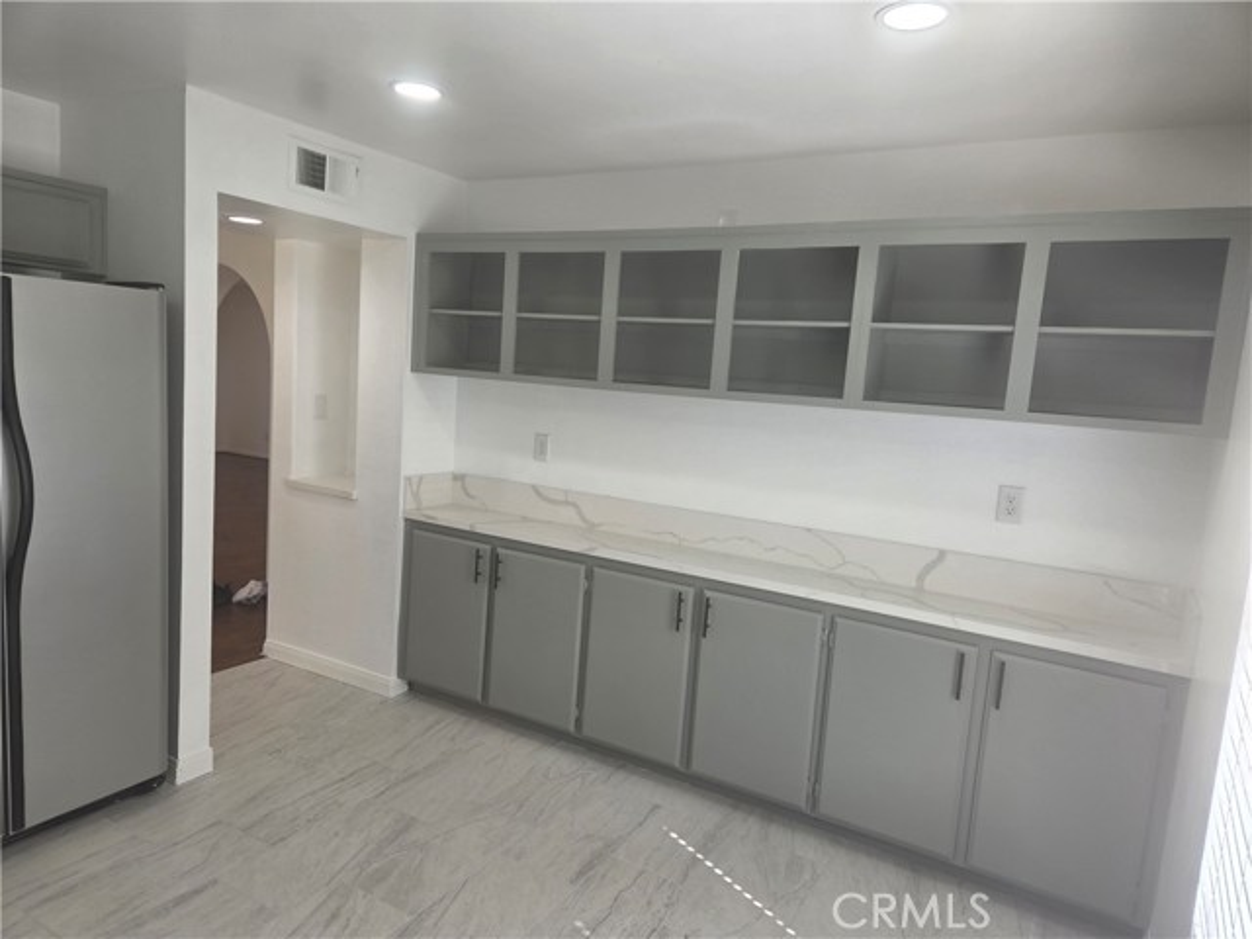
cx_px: 626
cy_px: 470
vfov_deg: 58.9
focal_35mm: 23
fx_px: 832
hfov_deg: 73.9
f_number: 1.8
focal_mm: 5.4
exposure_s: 1/120
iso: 40
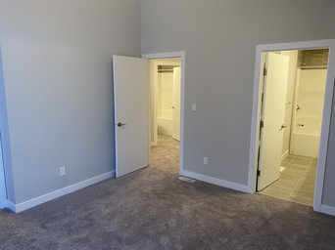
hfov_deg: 67.3
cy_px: 125
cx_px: 168
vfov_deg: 53.0
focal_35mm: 26
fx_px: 251
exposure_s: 1/60
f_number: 1.8
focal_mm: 4.25
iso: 125
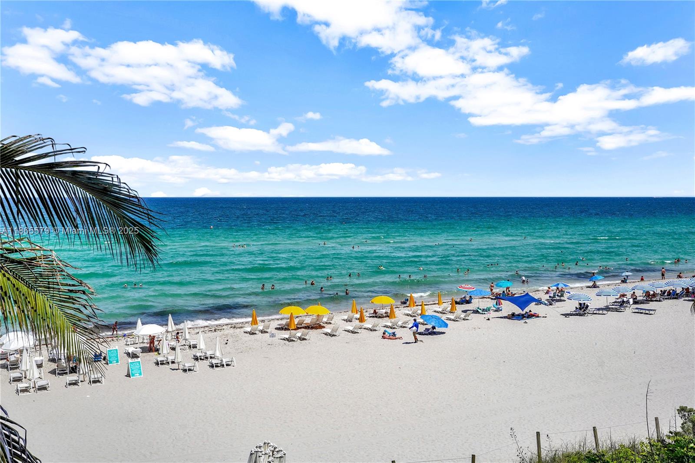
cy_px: 232
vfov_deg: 37.8
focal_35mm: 35
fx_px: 676
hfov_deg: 54.4
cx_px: 348
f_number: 8
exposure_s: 1/1250
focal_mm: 35
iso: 250
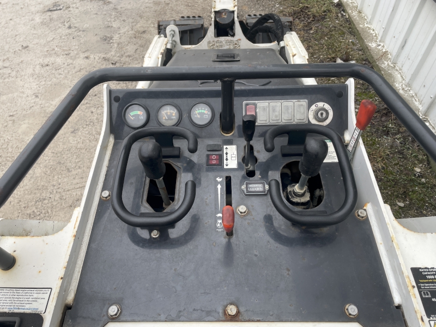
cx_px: 218
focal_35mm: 26
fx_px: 327
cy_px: 164
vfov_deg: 53.1
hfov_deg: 67.3
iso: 32
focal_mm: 4.2
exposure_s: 1/217
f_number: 1.6
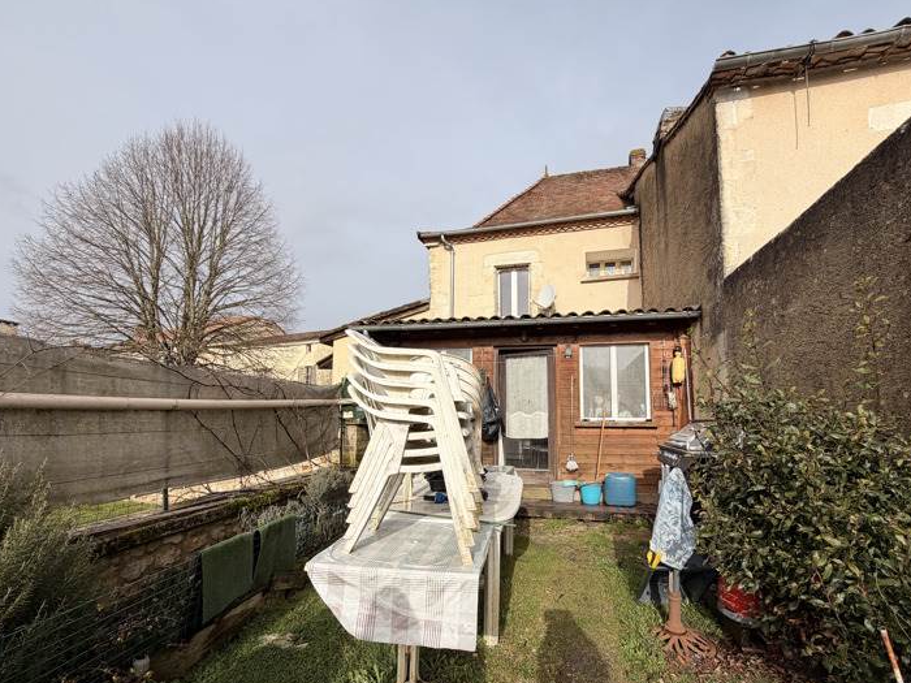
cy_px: 384
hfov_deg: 94.3
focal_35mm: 16
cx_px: 493
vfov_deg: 77.8
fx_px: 421
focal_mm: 2.22
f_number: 2.2
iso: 20
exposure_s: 1/914
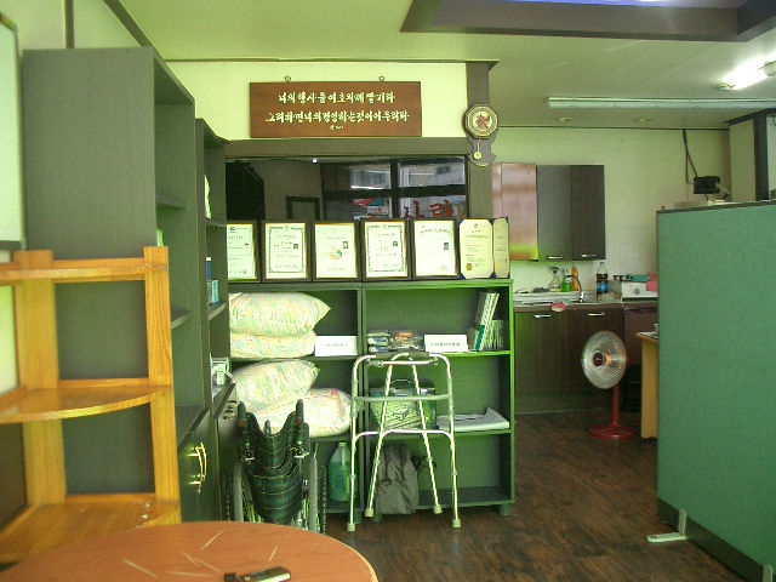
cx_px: 388
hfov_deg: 52.6
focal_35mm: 35
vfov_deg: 40.7
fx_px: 785
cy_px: 291
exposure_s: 1/40
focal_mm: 5.8
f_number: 2.6
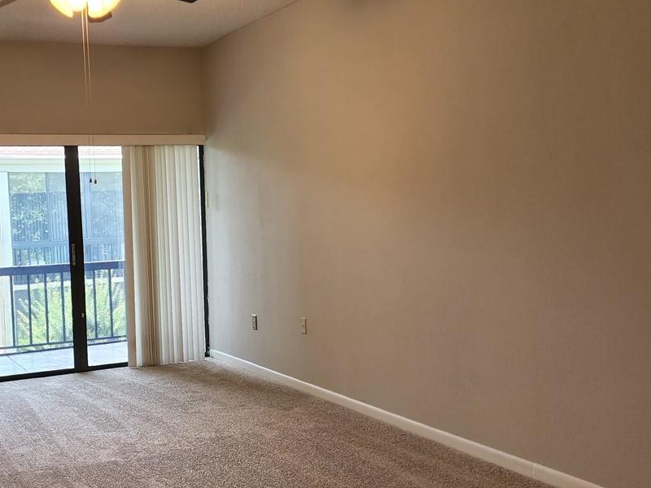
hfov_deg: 40.7
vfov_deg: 31.5
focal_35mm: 46
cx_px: 212
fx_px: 865
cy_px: 247
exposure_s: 1/120
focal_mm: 6.4
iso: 320
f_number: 1.8
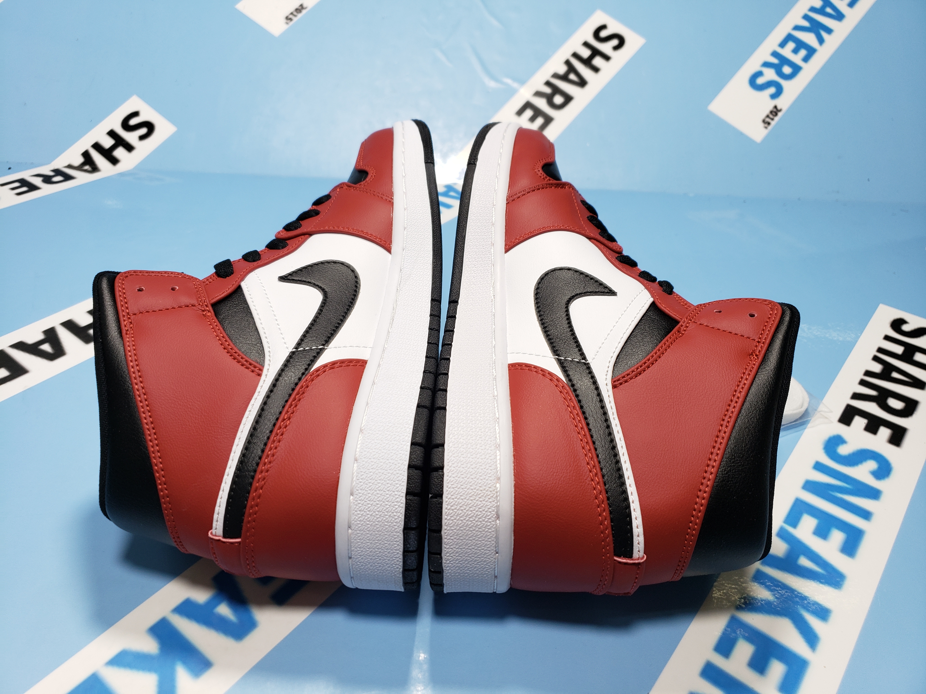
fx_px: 696
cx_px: 463
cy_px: 347
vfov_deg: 53.1
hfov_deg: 67.3
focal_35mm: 26
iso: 64
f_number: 1.5
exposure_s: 1/100
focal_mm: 4.3
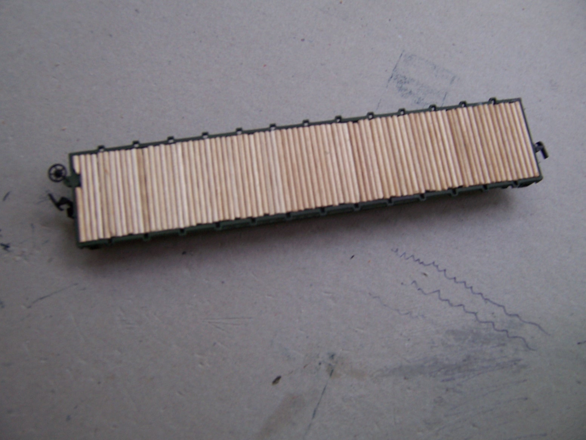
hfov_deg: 55.4
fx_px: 559
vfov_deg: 42.9
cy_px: 220
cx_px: 293
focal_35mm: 33
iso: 80
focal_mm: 5.5
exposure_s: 1/90
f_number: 3.4
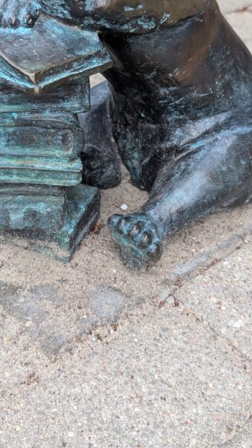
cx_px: 113
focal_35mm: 45
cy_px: 156
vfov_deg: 44.9
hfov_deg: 26.5
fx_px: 535
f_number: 1.85
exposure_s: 1/193
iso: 130
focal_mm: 6.81
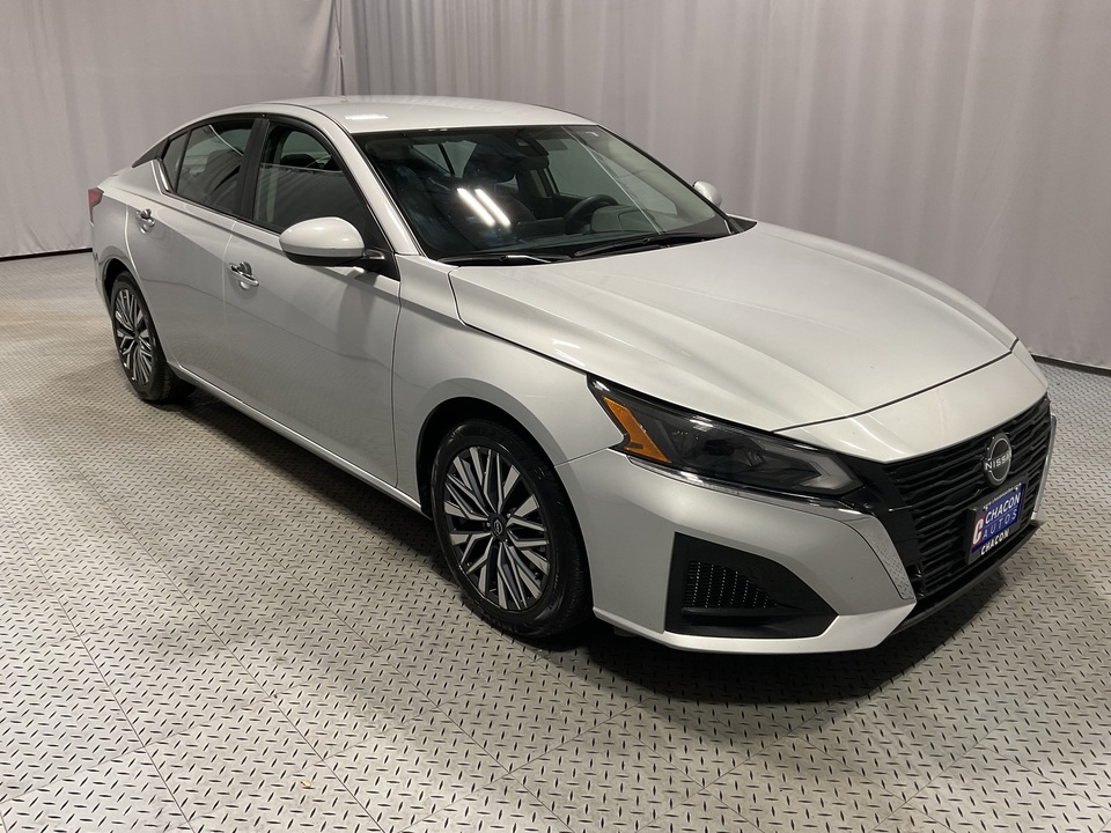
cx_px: 556
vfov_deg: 48.2
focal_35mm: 29
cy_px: 416
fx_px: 931
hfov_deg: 61.7
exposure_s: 1/60
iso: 40
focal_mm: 3
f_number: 1.8
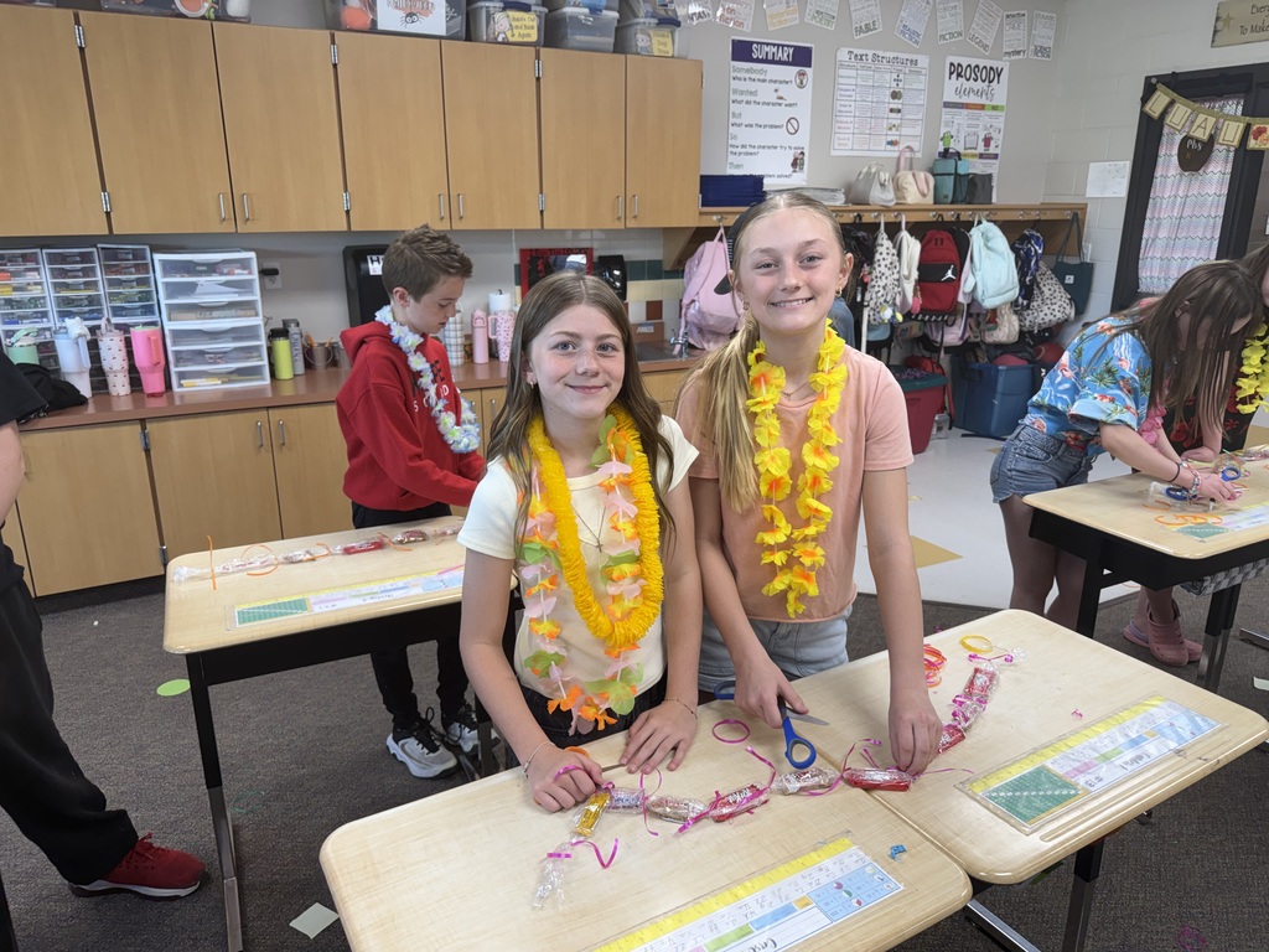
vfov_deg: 56.8
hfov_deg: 71.6
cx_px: 634
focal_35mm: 24
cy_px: 476
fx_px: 880
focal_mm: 6.76
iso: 125
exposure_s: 1/120
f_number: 1.78
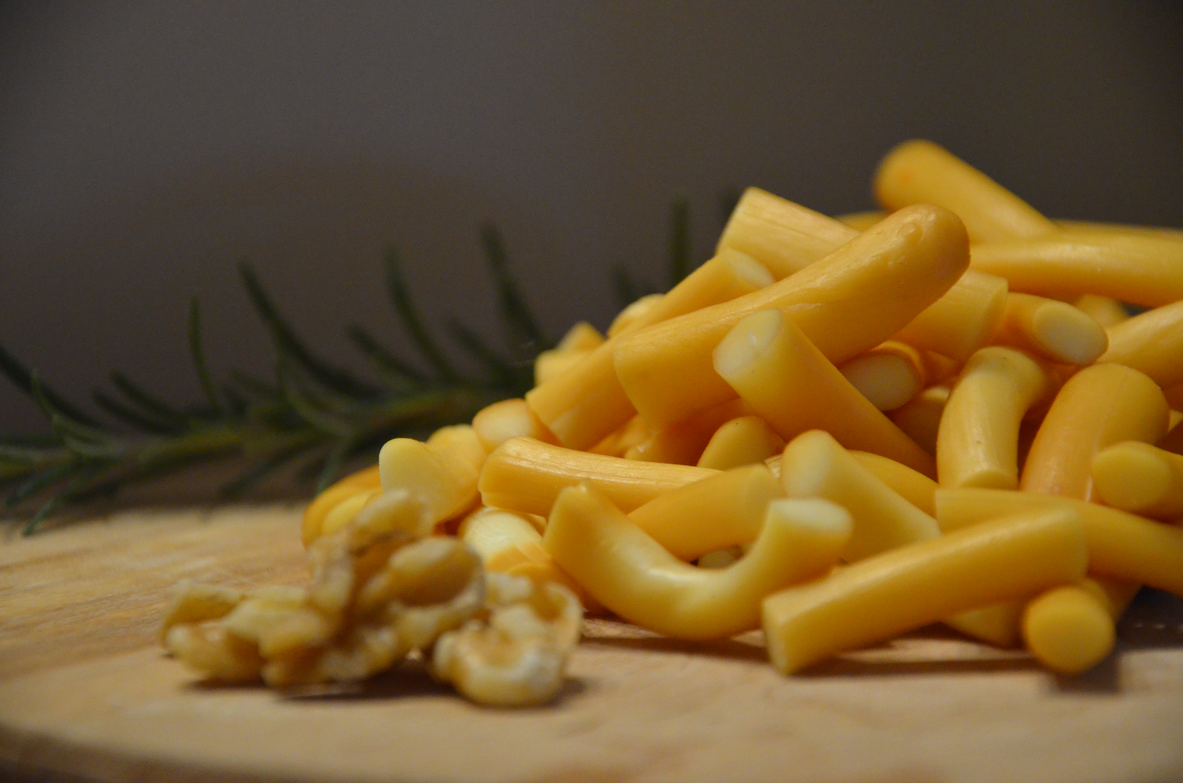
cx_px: 592
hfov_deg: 13.1
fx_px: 5165
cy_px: 392
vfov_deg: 8.7
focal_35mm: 158
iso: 3200
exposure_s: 1/125
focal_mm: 105
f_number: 5.6
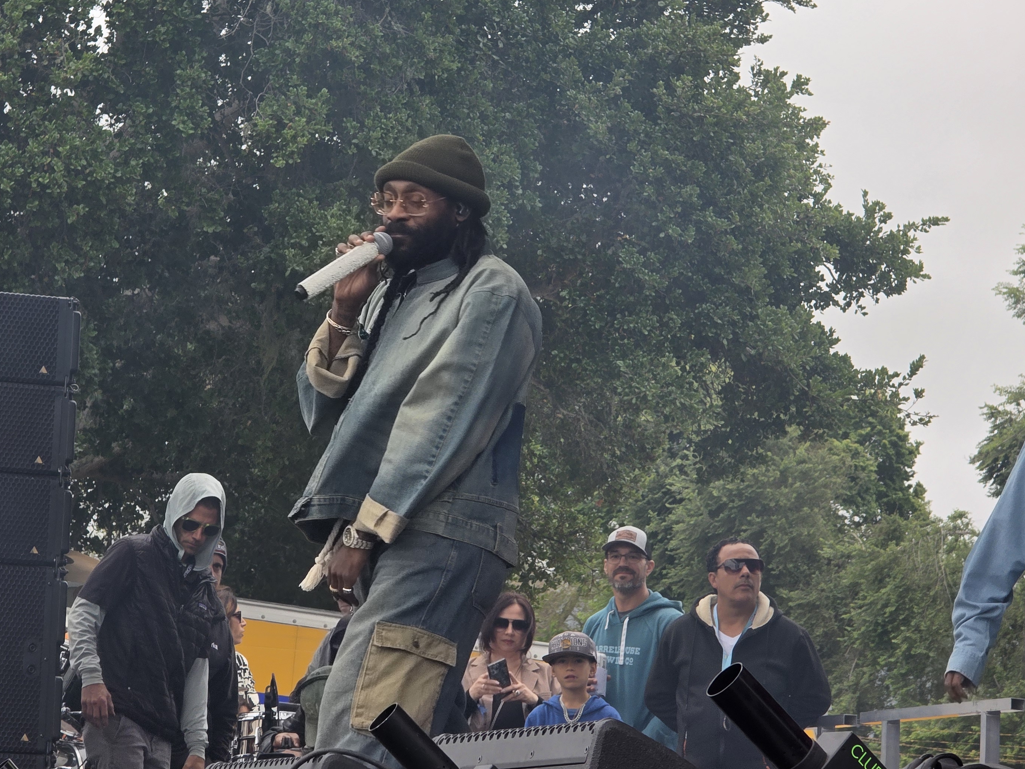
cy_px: 264
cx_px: 431
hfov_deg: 11.8
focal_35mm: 167
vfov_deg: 8.9
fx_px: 4945
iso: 64
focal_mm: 18.6
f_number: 3.4
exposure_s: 1/423
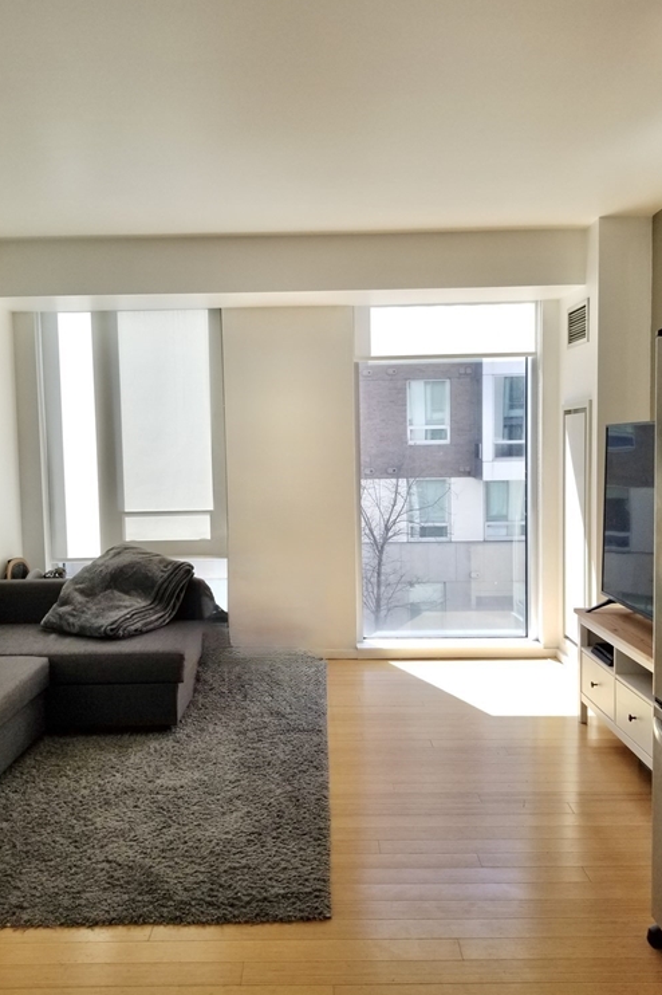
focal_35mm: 28
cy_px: 487
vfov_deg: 65.5
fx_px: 773
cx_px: 315
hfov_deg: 46.3
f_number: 1.7
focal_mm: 4.3
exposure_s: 1/530
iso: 50
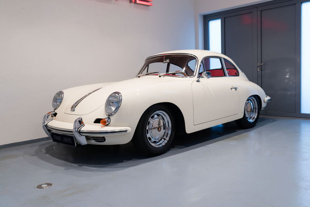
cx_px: 155
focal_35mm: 35
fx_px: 301
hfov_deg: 54.4
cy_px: 104
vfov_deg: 37.9
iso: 100
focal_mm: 35
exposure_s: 2
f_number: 10
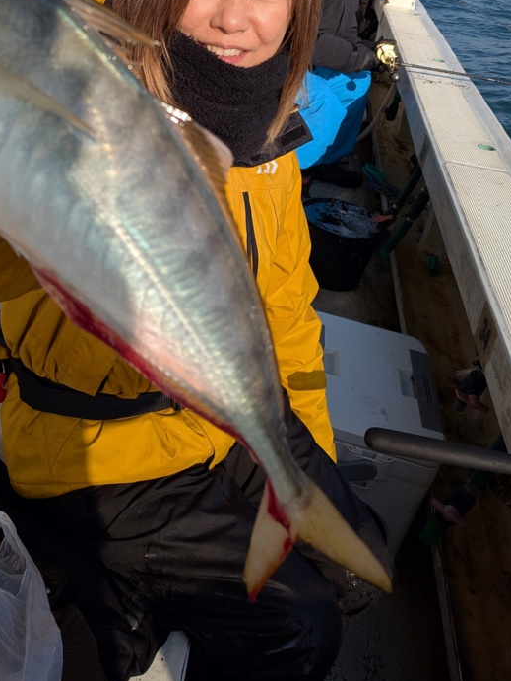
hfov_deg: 37.6
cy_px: 179
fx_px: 728
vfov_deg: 48.4
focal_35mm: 37
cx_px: 120
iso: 40
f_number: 1.7
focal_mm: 4.53
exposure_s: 1/2933
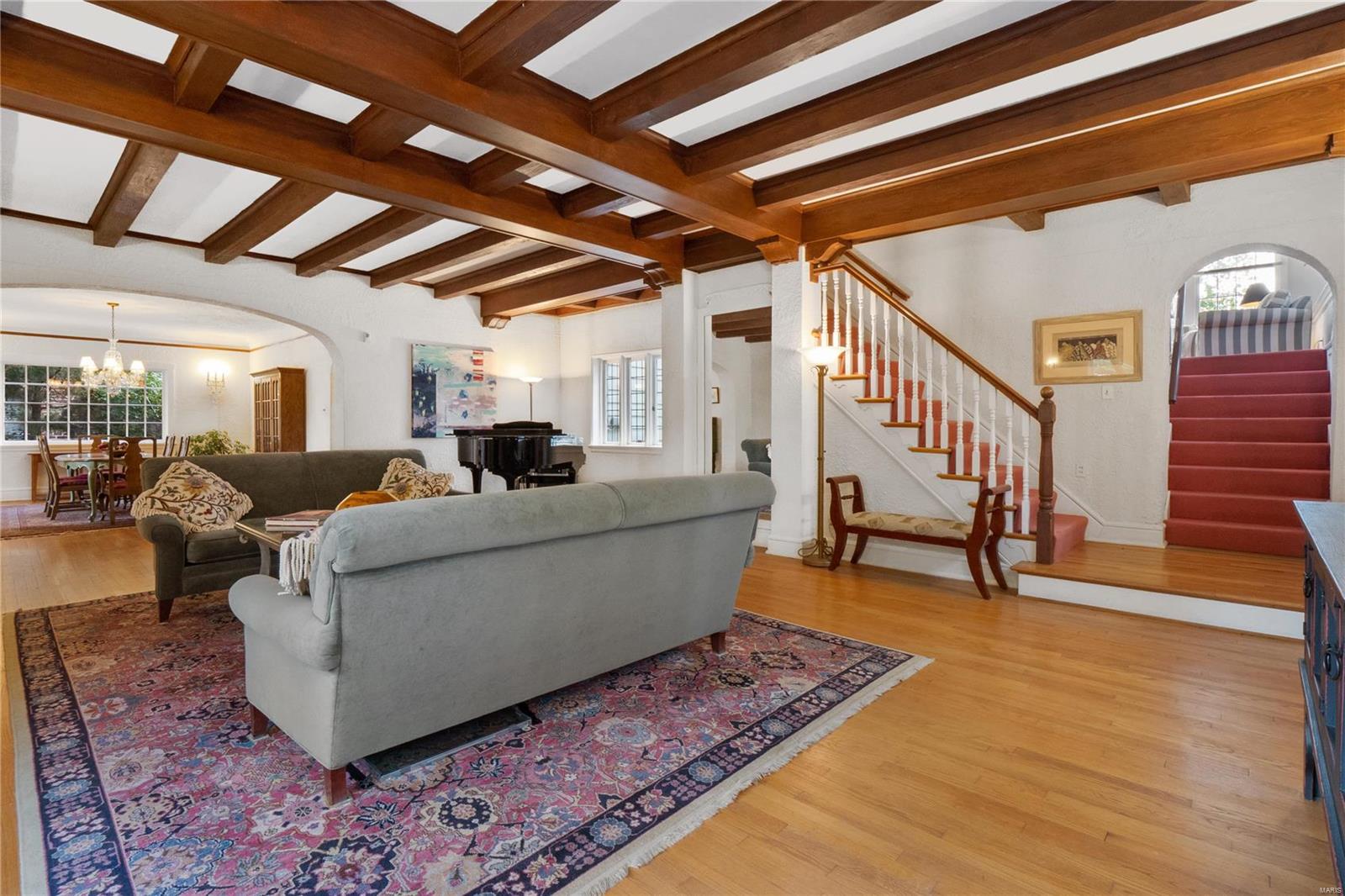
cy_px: 448
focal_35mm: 16
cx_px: 672
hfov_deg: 96.7
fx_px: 598
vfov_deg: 73.7
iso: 400
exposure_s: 1/2.5
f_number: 10
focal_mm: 8
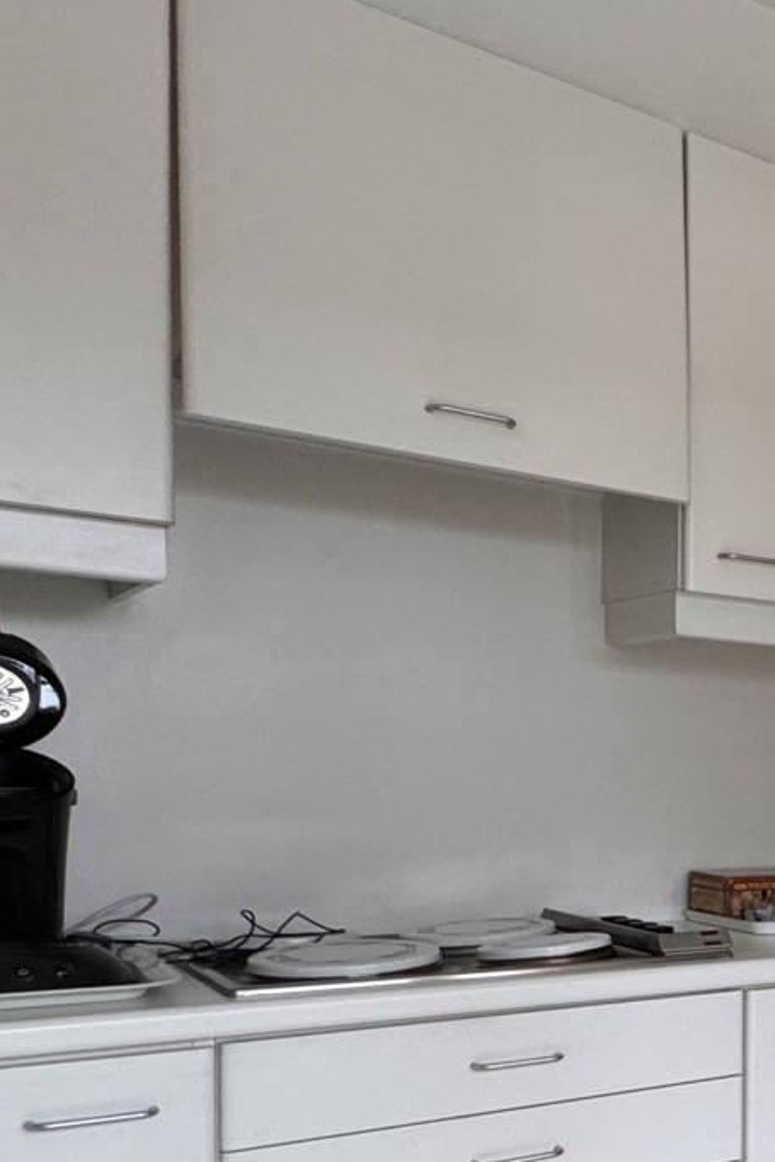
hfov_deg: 22.1
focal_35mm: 41
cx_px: 1347
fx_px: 1323
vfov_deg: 46.1
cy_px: 838
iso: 200
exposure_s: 1/50
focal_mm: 2.22
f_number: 2.2
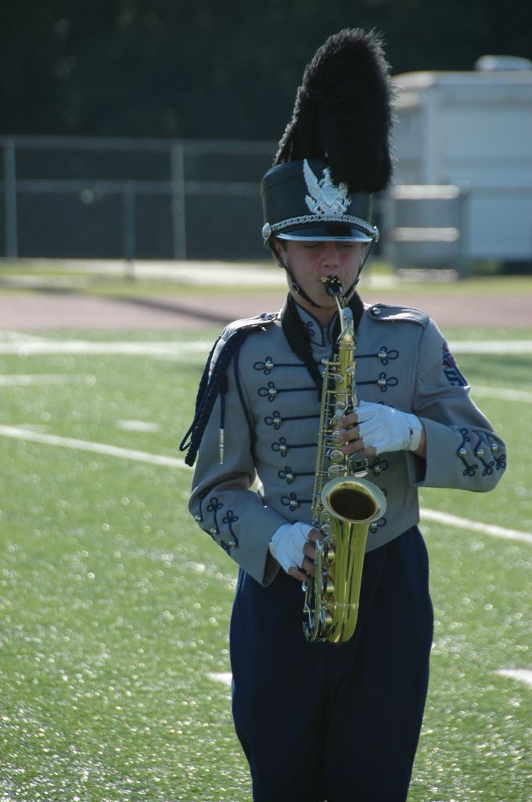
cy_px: 401
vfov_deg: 6.9
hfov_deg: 4.6
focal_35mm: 300
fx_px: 6668
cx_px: 266
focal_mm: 200
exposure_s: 1/400
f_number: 5.6
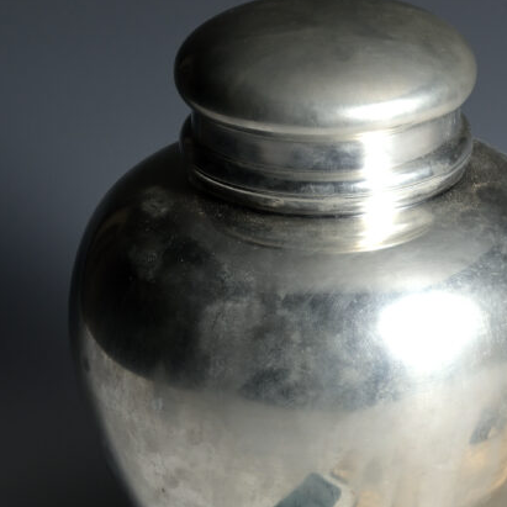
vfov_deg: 4.9
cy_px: 443
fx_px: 5916
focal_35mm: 357
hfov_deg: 4.9
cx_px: 540
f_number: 19
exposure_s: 1/180
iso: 400
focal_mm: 135
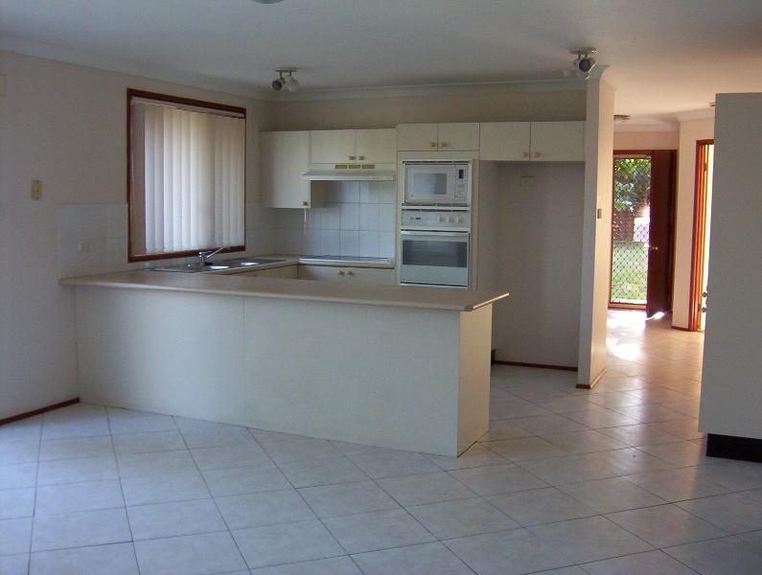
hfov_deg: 51.3
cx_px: 381
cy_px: 288
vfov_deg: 39.8
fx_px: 794
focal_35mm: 36
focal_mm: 5.54
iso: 100
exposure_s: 1/33.1
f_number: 2.76
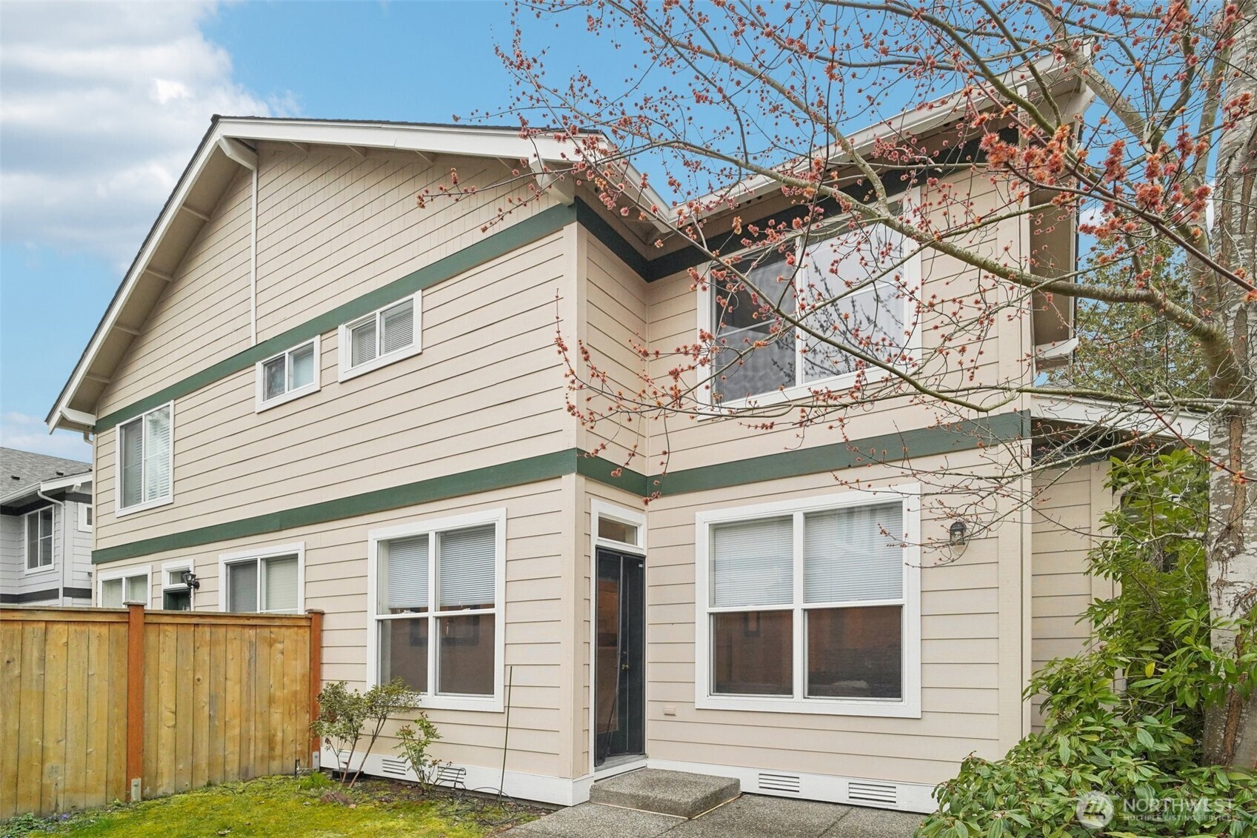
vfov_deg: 73.7
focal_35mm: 16
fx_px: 559
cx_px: 628
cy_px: 419
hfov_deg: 96.7
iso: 1600
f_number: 8
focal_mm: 16
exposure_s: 1/250
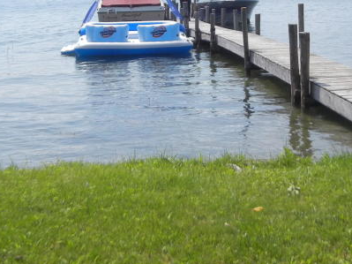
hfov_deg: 25.3
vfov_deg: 18.7
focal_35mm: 77
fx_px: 783
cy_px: 7
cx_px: 202
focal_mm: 5.4
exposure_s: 1/446
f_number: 7
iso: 160
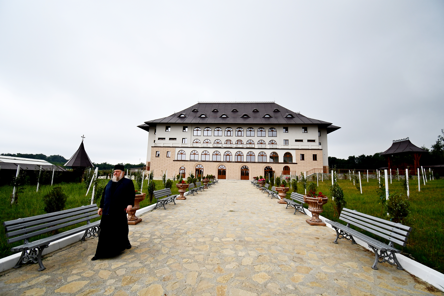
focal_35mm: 15
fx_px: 185
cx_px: 222
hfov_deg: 100.4
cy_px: 148
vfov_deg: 77.3
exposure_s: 1/1000
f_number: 4.5
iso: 500
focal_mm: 10
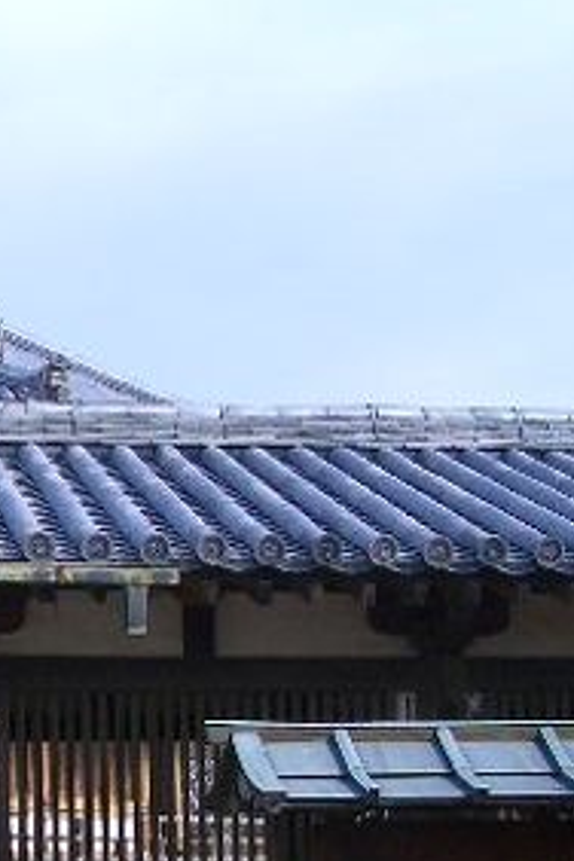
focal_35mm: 84
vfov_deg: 24.0
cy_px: 621
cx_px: -220
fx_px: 2009
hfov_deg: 15.3
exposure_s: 1/400
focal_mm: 5.8
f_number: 4.3
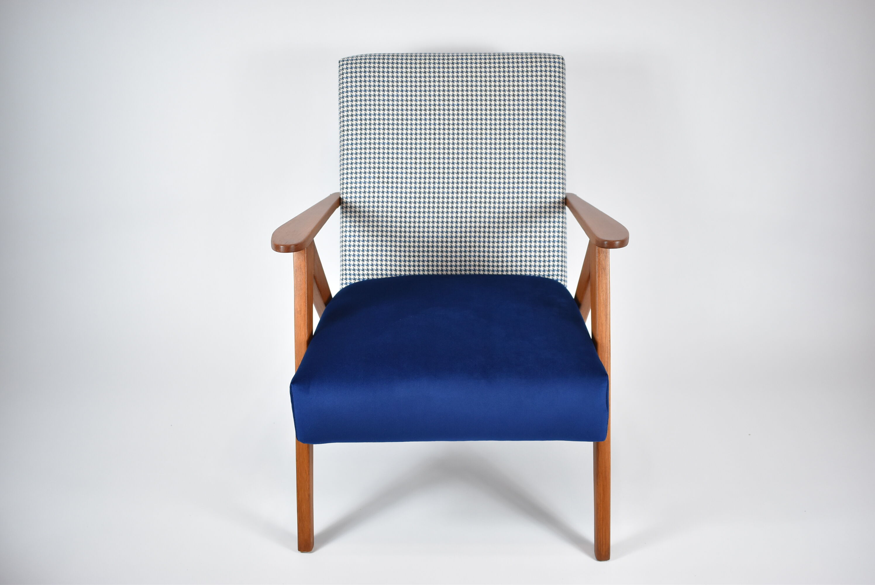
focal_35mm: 34
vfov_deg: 38.4
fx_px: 839
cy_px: 292
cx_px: 438
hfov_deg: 55.1
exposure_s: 1/125
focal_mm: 23
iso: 800
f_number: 4
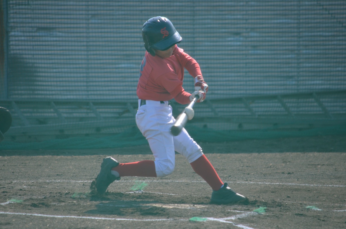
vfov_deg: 3.0
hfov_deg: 4.6
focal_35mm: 450
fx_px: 4316
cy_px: 114
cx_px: 173
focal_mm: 300
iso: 450
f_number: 5.6
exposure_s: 1/1000
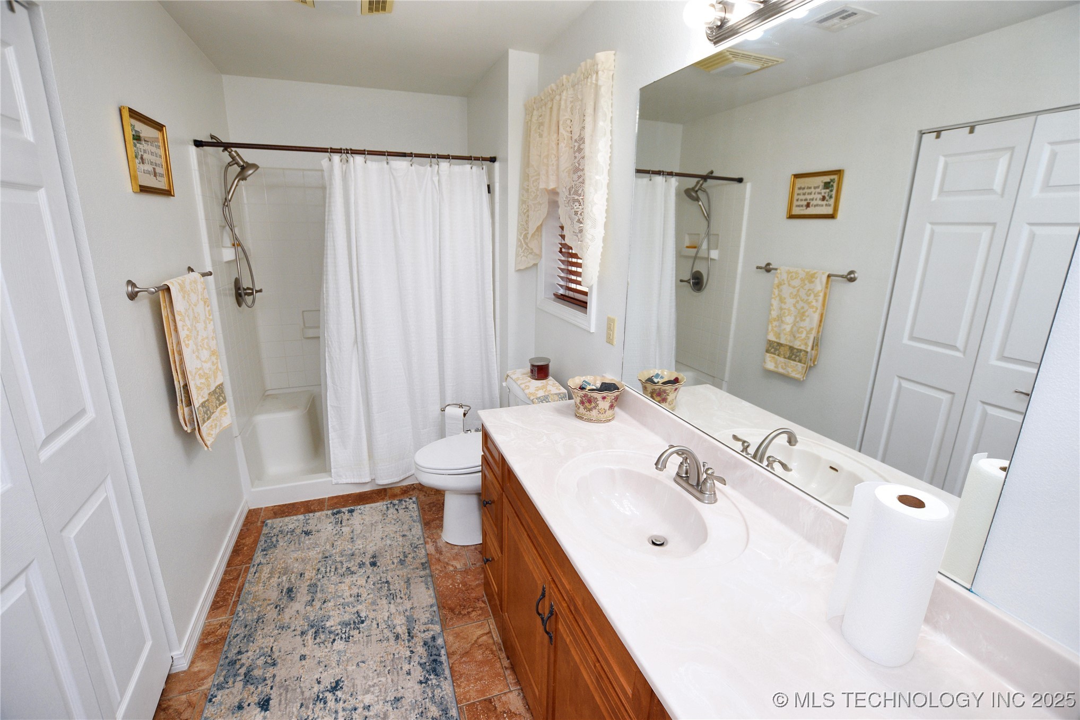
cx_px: 540
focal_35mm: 15
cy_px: 360
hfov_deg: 100.4
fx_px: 450
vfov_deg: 77.3
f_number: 4.5
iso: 400
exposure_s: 1/80
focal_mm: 10
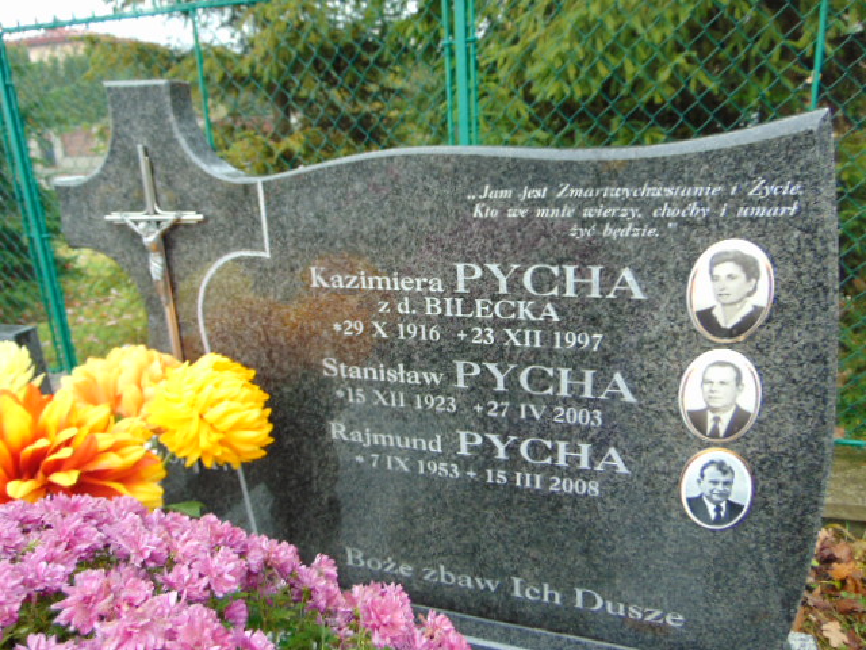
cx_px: 433
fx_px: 625
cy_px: 325
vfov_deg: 54.9
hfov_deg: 69.4
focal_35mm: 25
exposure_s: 1/80
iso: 100
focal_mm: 4.5
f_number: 3
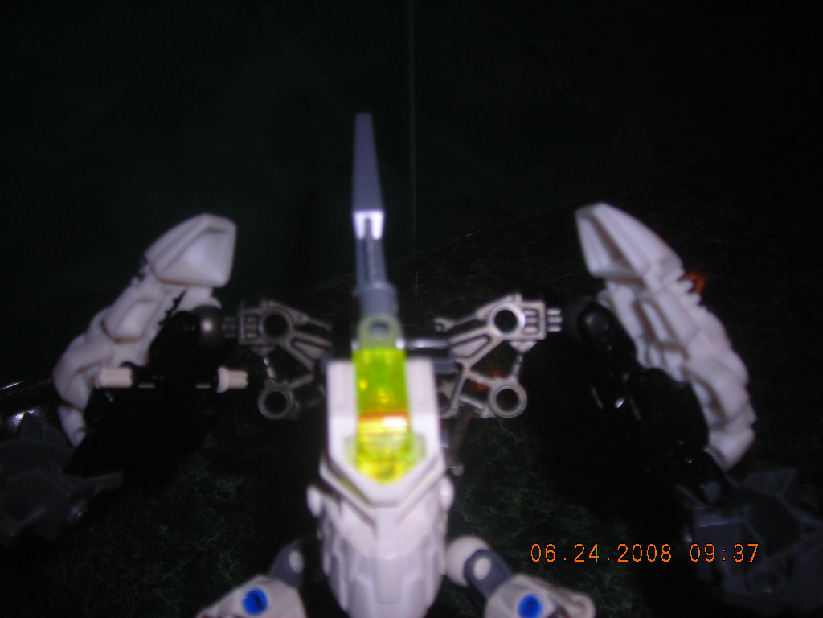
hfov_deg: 49.0
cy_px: 309
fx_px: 903
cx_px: 412
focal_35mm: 38
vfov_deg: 37.7
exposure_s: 1/60.1
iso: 50
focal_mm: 6.3
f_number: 3.2
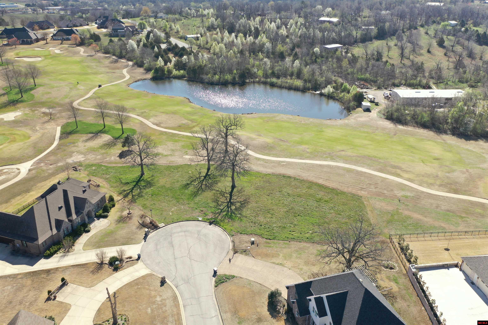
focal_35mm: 28
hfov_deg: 65.5
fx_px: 380
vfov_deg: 46.4
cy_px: 162
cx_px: 244
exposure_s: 1/40
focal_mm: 10.26
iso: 100
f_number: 3.2
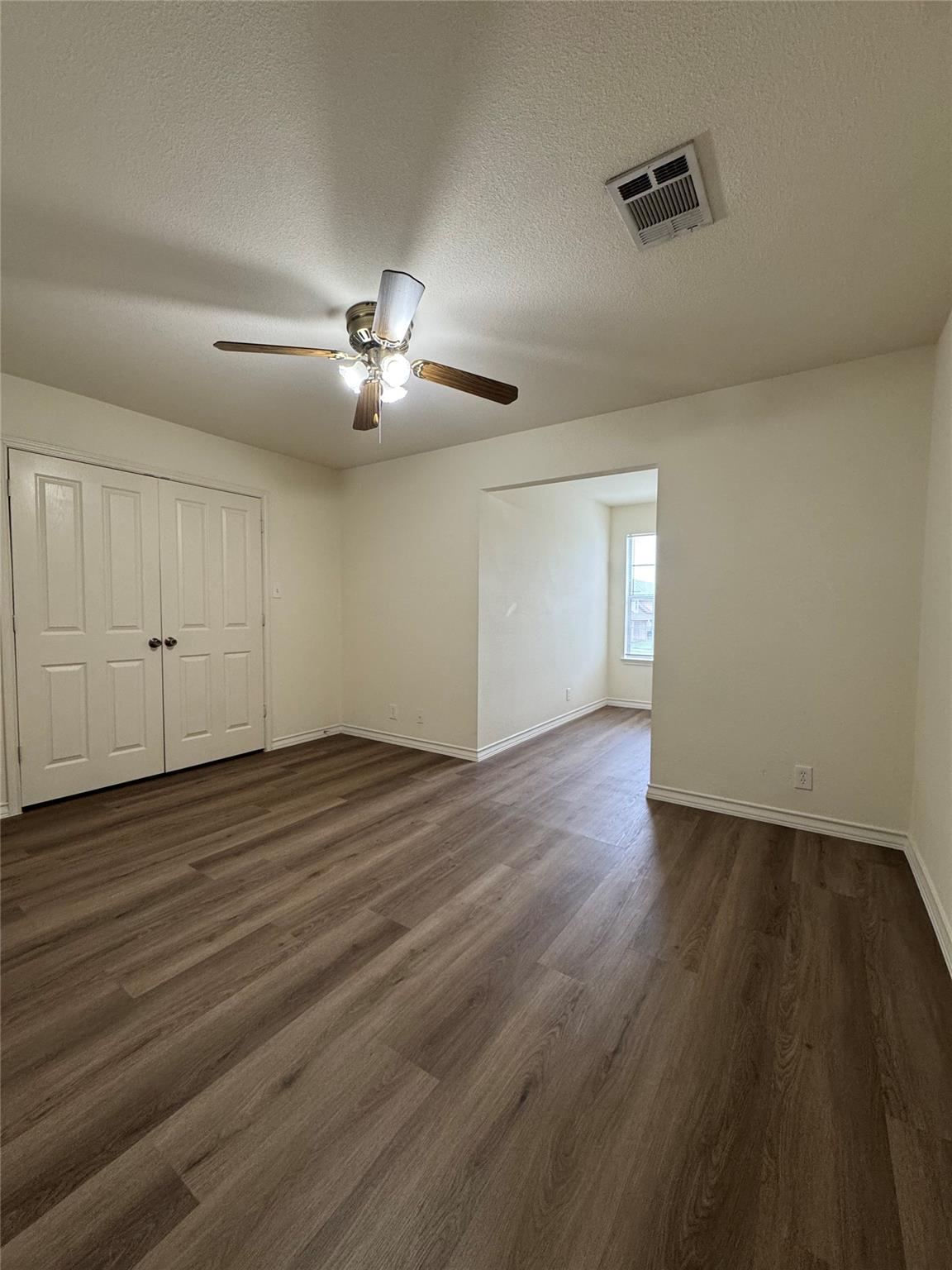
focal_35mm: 14
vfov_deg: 102.1
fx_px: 513
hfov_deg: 85.7
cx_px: 476
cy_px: 635
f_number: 2.2
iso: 250
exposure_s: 1/120
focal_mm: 2.22
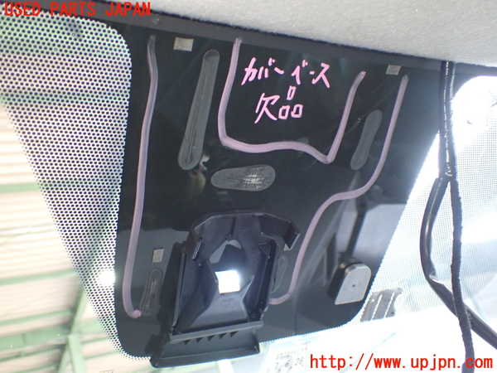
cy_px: 186
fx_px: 546
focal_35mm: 38
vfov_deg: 37.7
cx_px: 248
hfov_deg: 49.0
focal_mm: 6.83
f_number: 2.7
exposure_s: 1/40
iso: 800
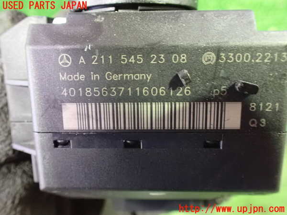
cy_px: 108
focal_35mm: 30
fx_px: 249
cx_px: 144
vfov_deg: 46.8
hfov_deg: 60.0
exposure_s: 1/15
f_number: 2.3
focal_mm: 5.4
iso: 1600
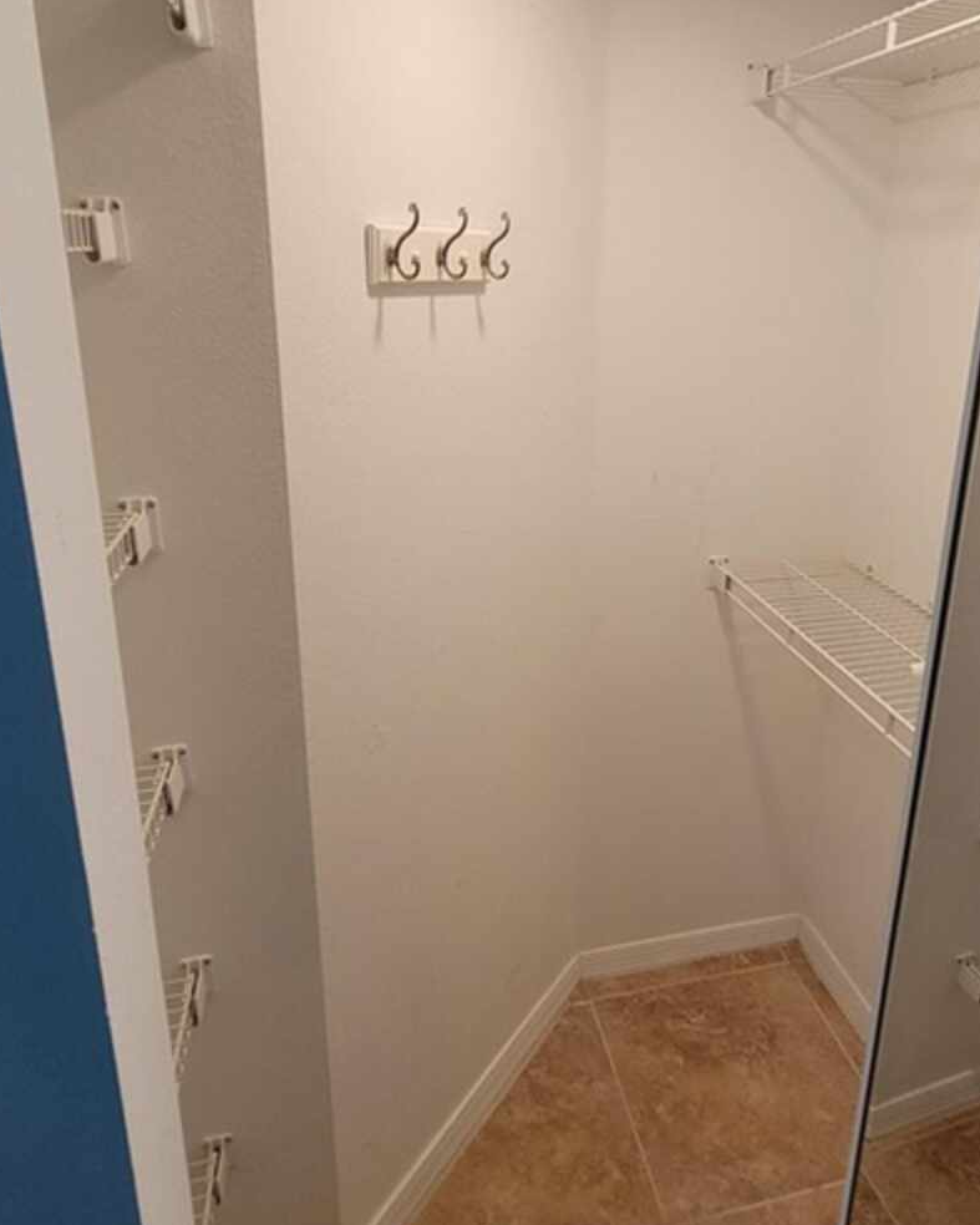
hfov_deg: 62.9
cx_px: 550
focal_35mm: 22
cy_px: 512
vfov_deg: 74.5
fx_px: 798
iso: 320
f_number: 2.2
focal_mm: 2.2
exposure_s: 1/30
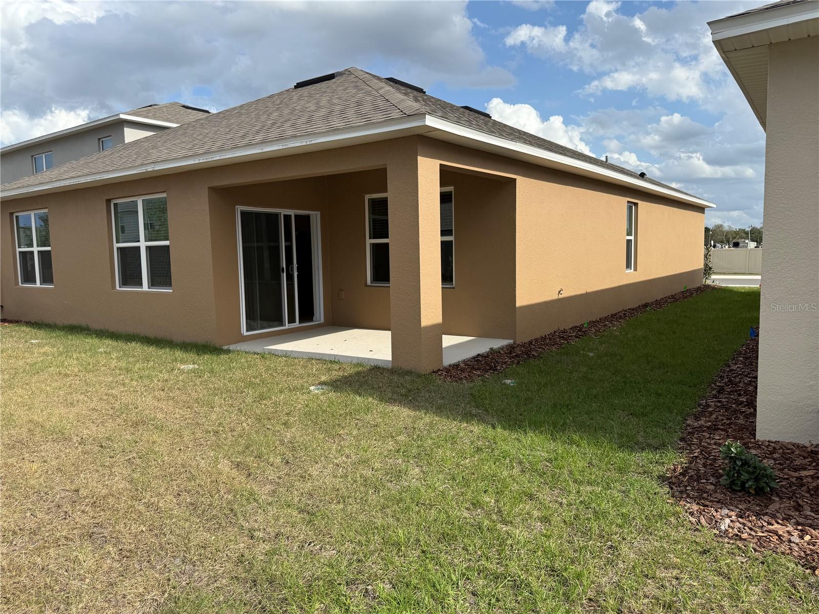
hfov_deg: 71.6
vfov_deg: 56.8
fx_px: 568
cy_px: 307
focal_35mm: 24
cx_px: 410
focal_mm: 6.76
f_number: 1.78
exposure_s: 1/3953
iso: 80
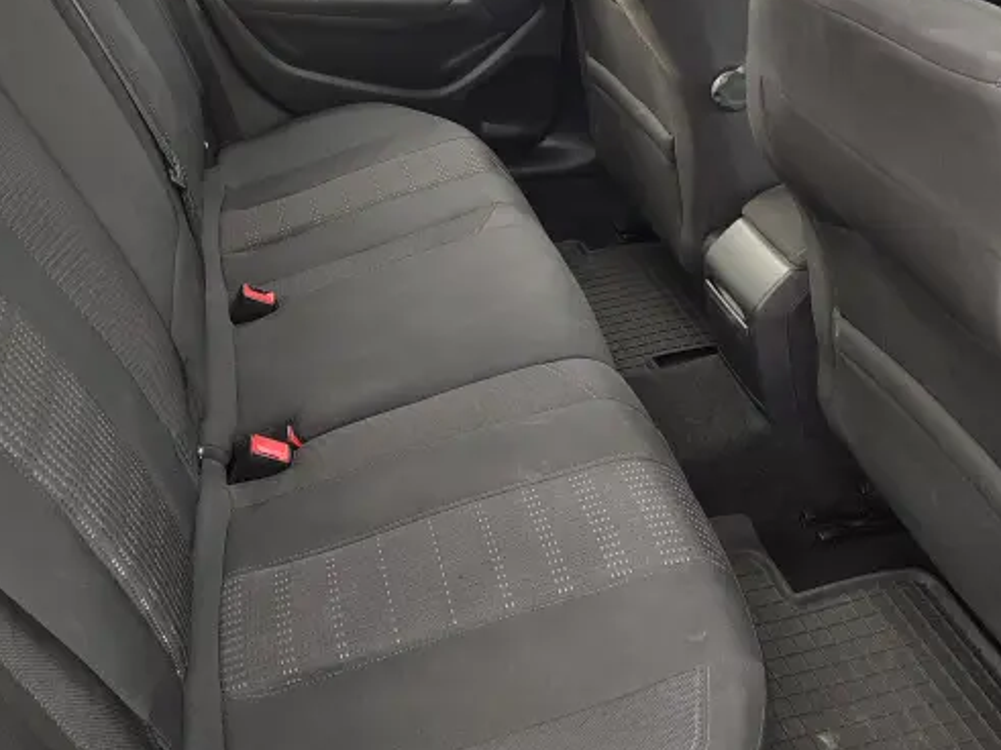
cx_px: 375
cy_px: 287
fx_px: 867
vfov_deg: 46.4
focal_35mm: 30
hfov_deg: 59.2
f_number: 1.8
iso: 223
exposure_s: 1/100
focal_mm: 5.56
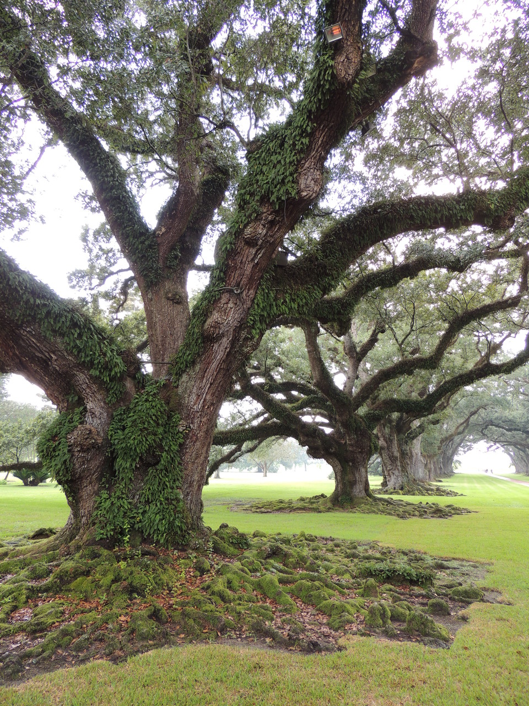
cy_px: 353
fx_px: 489
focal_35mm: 24
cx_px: 264
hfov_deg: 56.8
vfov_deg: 71.6
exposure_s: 1/30
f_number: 3
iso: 100
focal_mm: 4.3
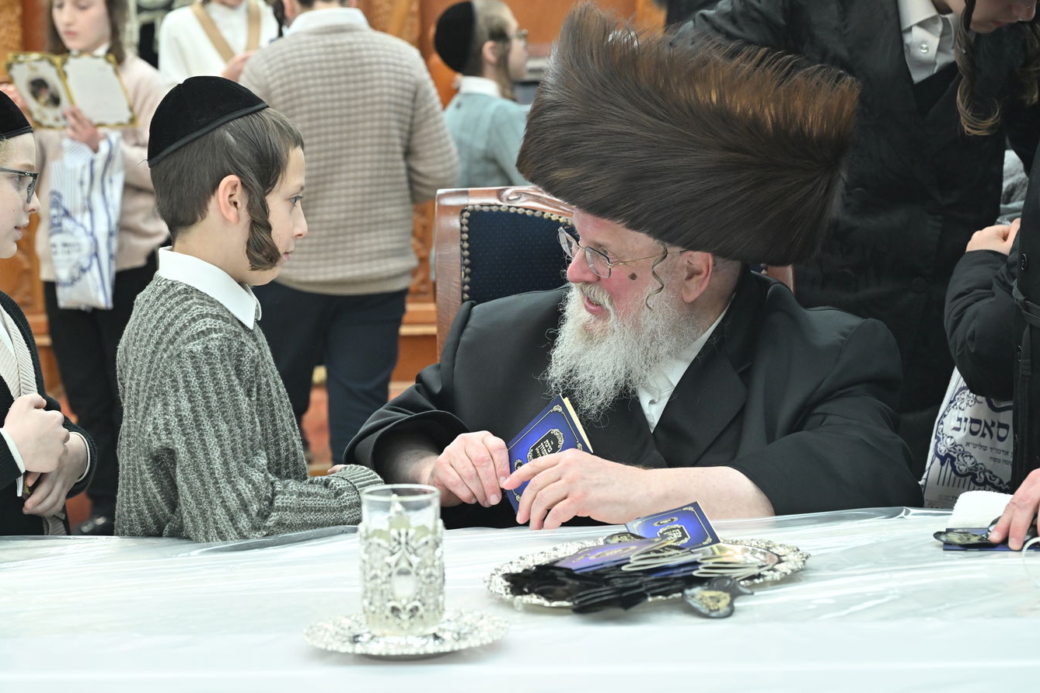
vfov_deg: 15.2
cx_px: 518
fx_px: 2600
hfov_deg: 22.6
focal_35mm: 90
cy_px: 333
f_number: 5.6
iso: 1600
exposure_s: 1/200
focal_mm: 86
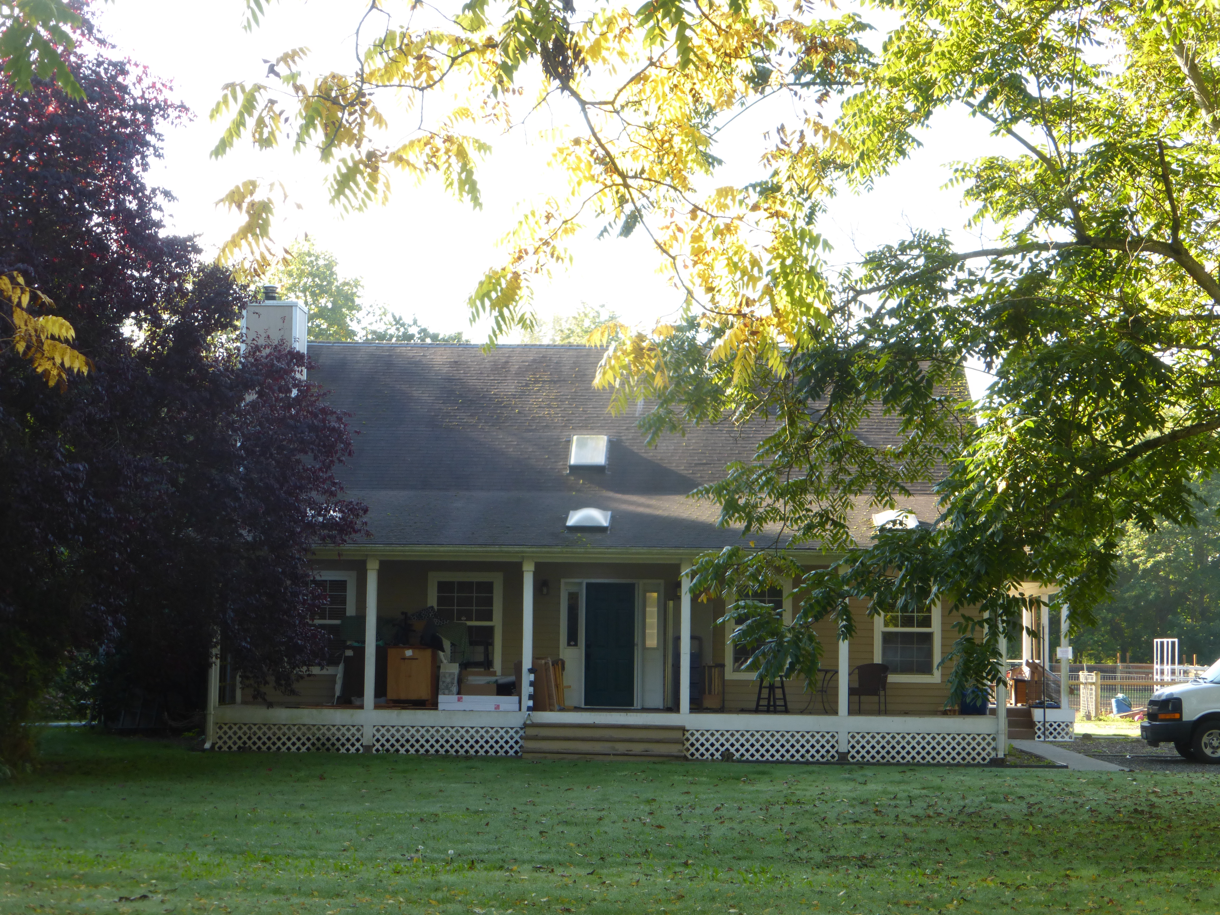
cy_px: 458
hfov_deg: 27.8
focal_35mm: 70
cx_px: 610
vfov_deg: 21.0
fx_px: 2467
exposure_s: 1/80
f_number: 5
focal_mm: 12.5
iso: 100
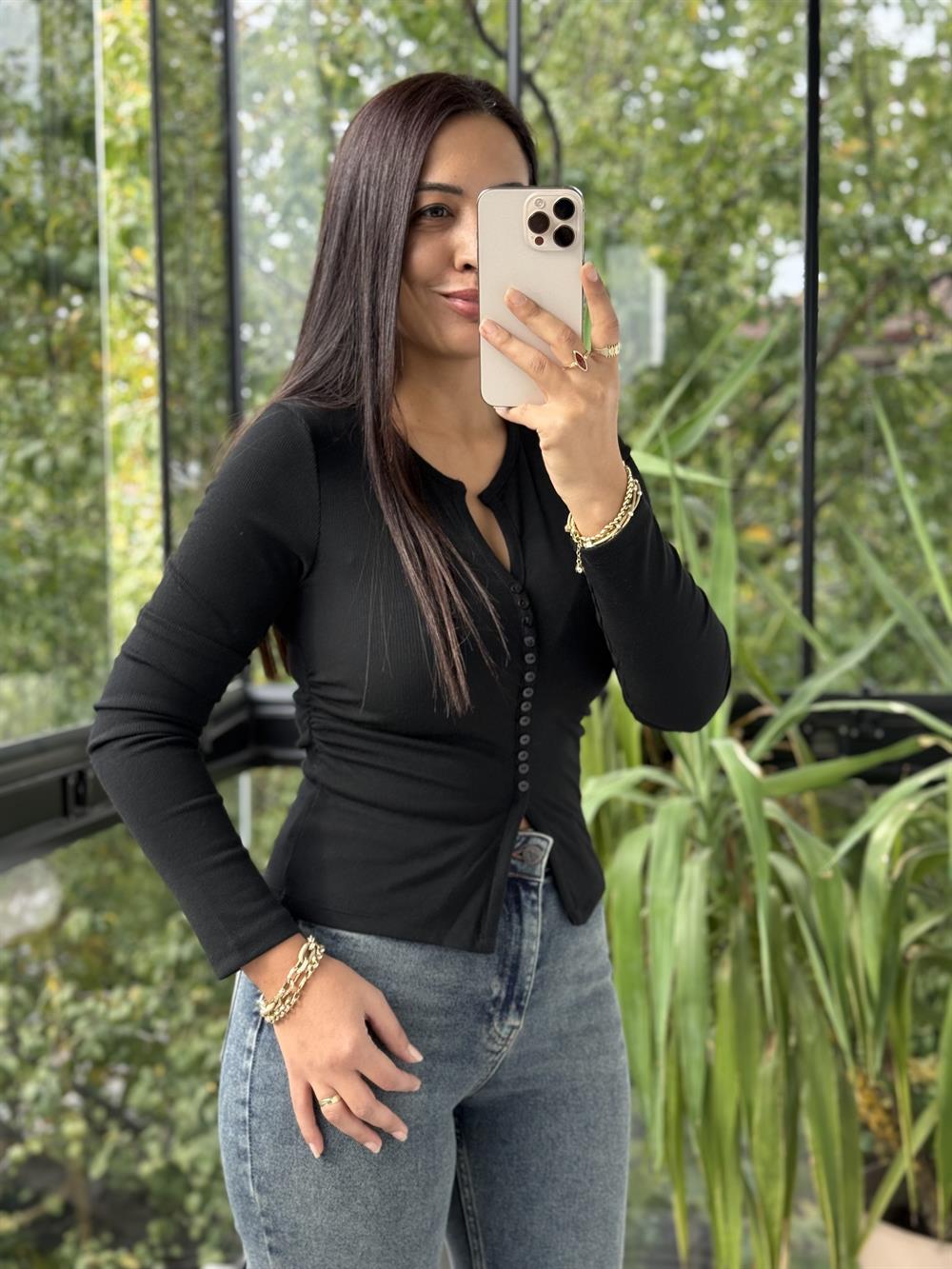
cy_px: 634
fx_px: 1760
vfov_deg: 39.7
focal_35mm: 48
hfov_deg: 30.3
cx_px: 476
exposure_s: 1/215
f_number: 1.78
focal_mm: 6.76
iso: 80
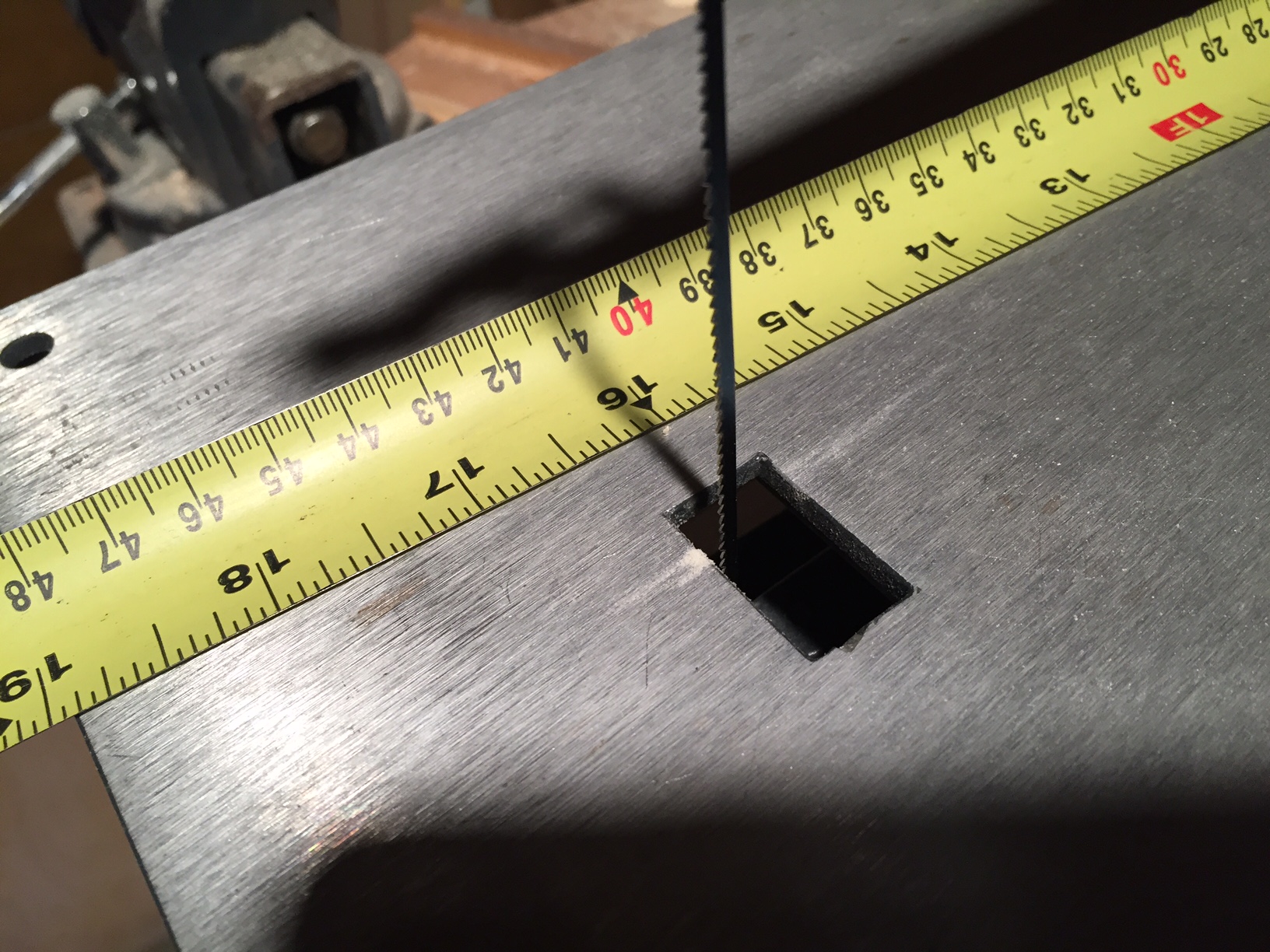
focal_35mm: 29
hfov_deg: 61.7
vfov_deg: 48.2
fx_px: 1064
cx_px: 635
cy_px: 476
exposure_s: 1/30
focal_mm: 4.15
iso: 40
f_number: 2.2
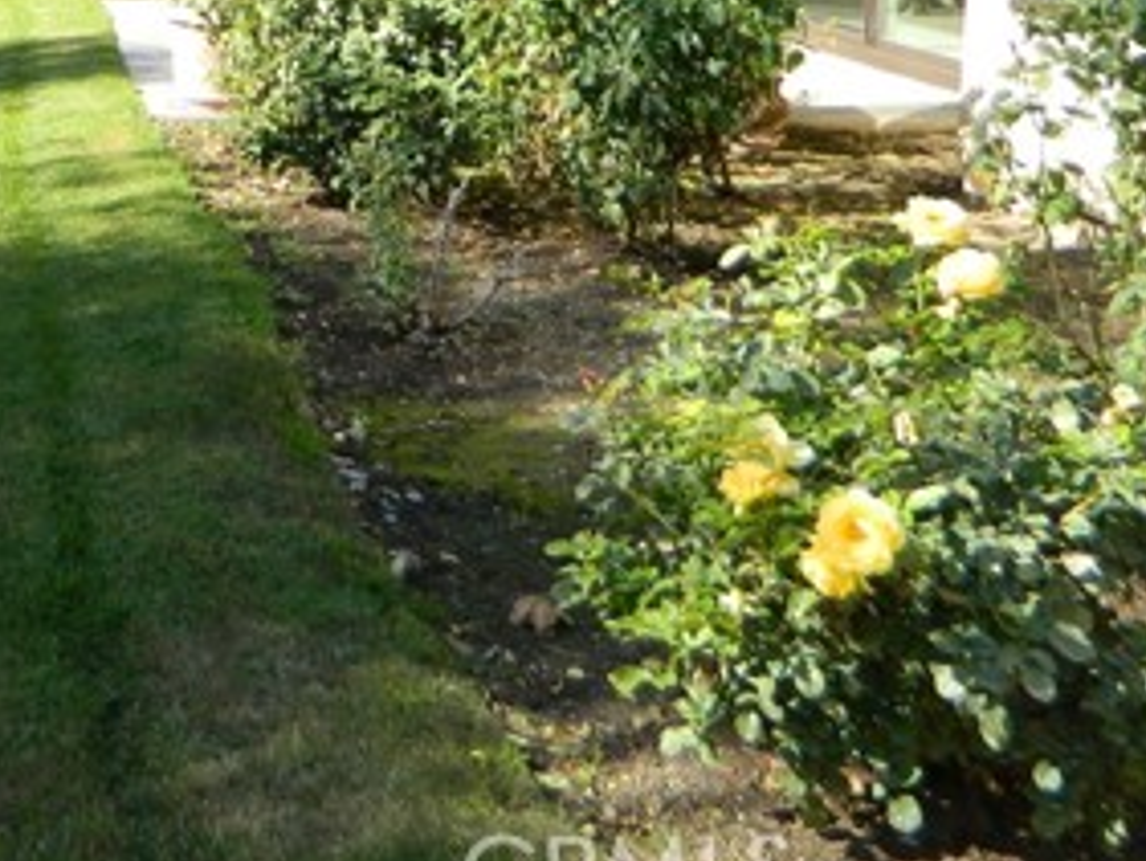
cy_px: -49
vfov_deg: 24.2
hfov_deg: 31.2
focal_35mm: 57
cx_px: -8
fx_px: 1888
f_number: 3.1
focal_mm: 4.5
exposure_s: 1/250
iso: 80
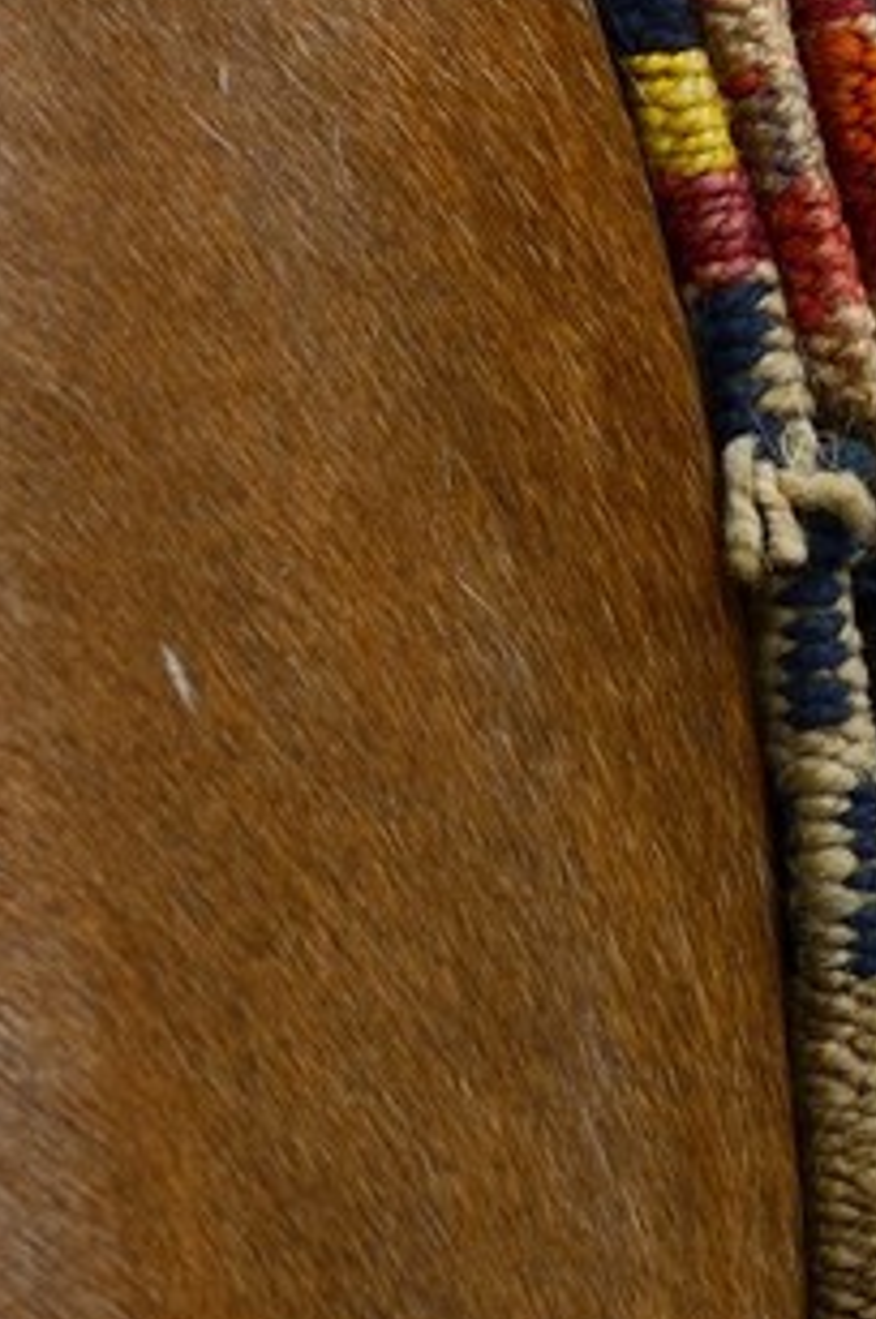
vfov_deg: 2.0
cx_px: 185
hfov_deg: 1.3
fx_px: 38153
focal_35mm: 1043
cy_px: -1779
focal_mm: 200
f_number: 13
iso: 400
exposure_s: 1/200
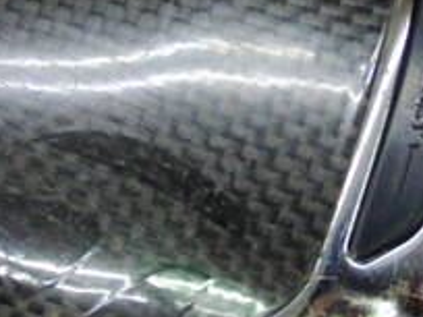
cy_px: 122
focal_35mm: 116
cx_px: 224
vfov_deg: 12.8
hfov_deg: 17.0
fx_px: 1417
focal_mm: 6.42
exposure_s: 1/50
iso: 400
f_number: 3.6
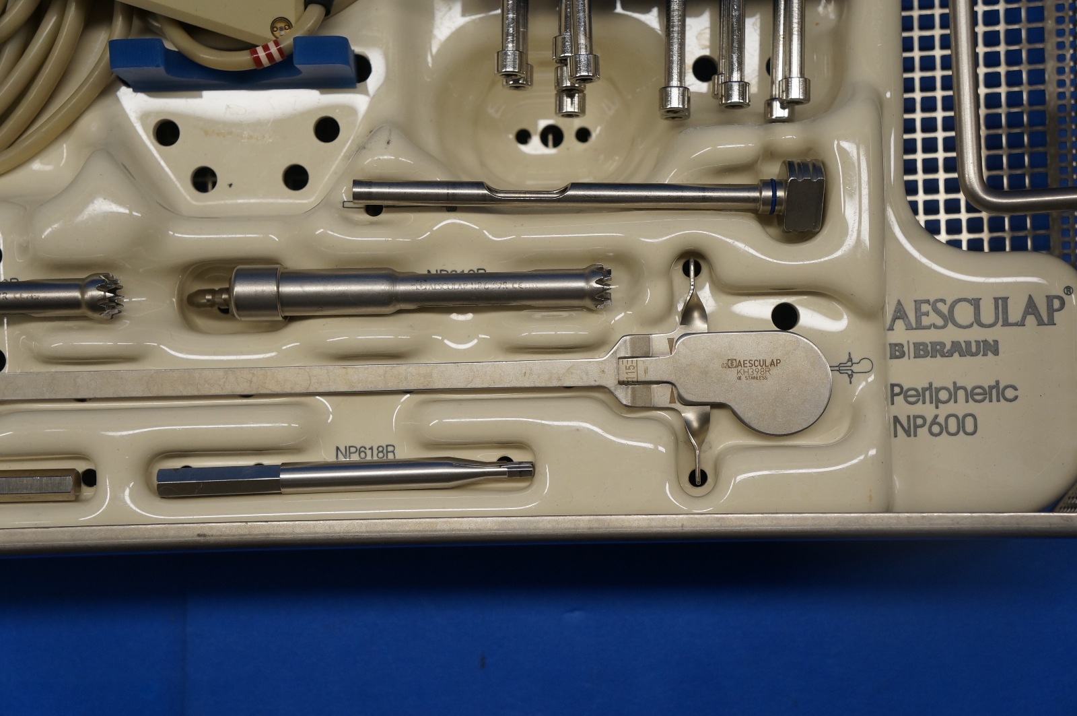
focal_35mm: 52
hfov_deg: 37.9
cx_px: 538
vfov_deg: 25.7
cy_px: 358
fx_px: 1569
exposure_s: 1/160
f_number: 6.3
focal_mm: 35
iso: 400
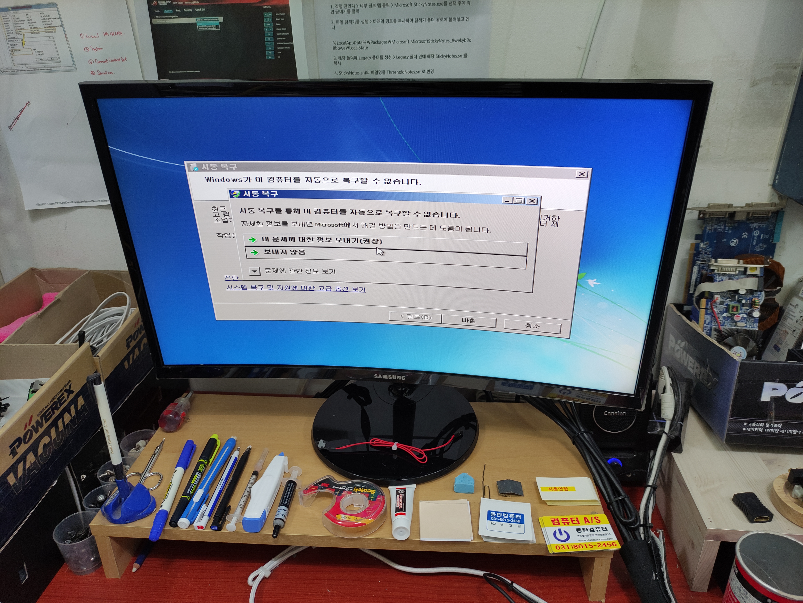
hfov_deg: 69.4
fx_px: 580
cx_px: 402
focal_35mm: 25
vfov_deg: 54.9
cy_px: 302
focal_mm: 5.43
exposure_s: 1/40
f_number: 1.89
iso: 239
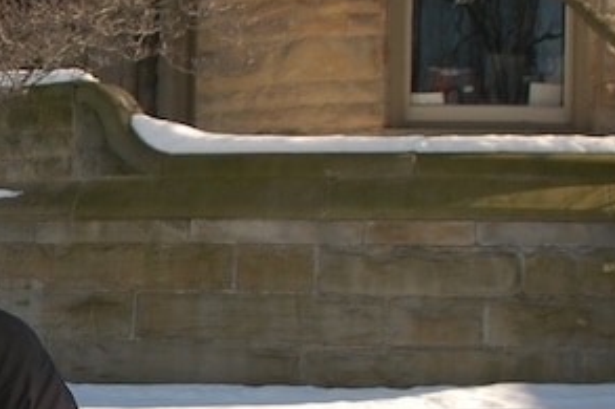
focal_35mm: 147
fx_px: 2510
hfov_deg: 13.3
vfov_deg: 9.3
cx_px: -248
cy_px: 370
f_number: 5.6
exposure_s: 1/500
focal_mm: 28
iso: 200
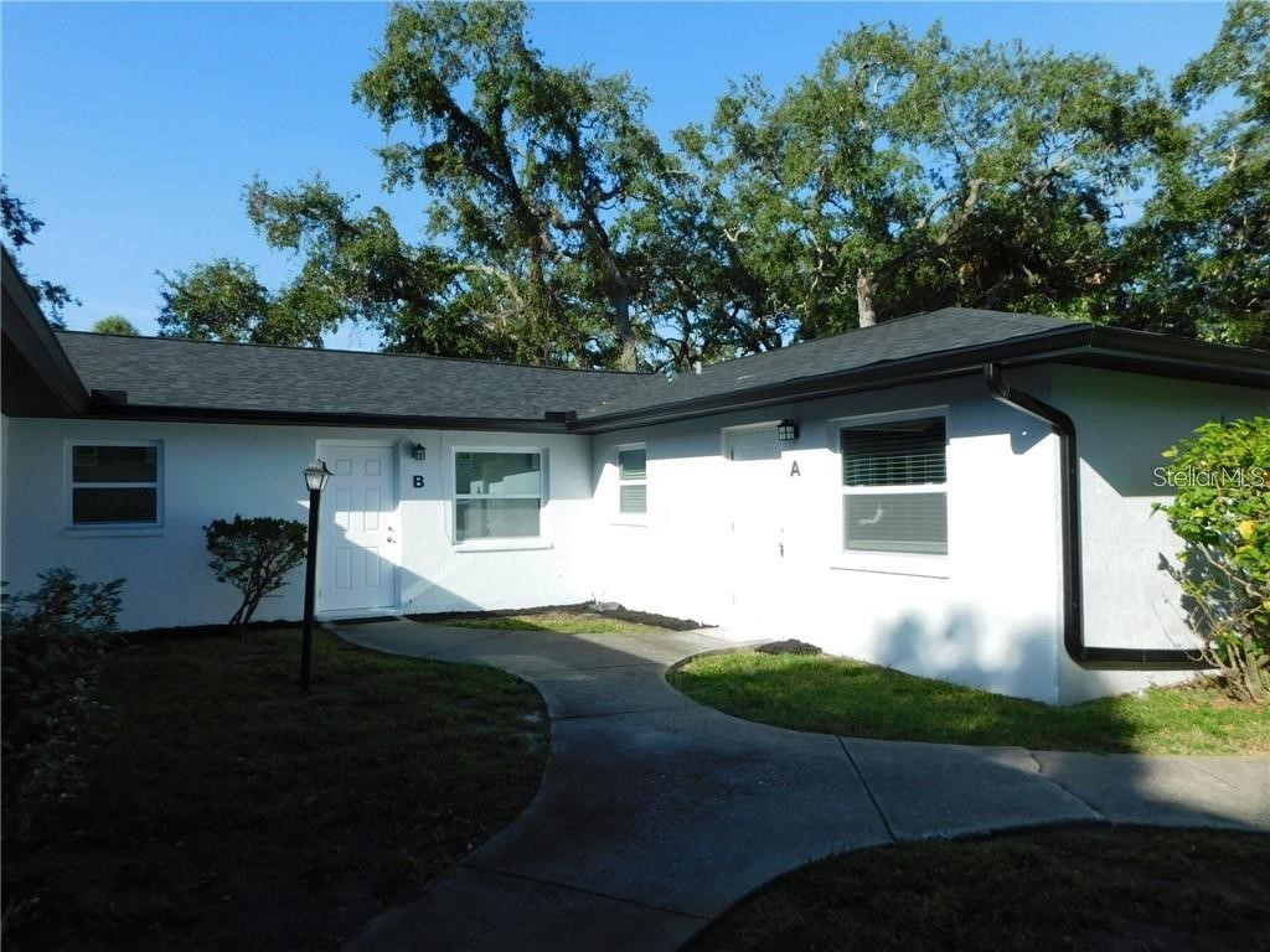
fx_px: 844
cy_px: 476
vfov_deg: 58.9
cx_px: 635
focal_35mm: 23
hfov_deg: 73.9
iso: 125
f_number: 3
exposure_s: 1/1500
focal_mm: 4
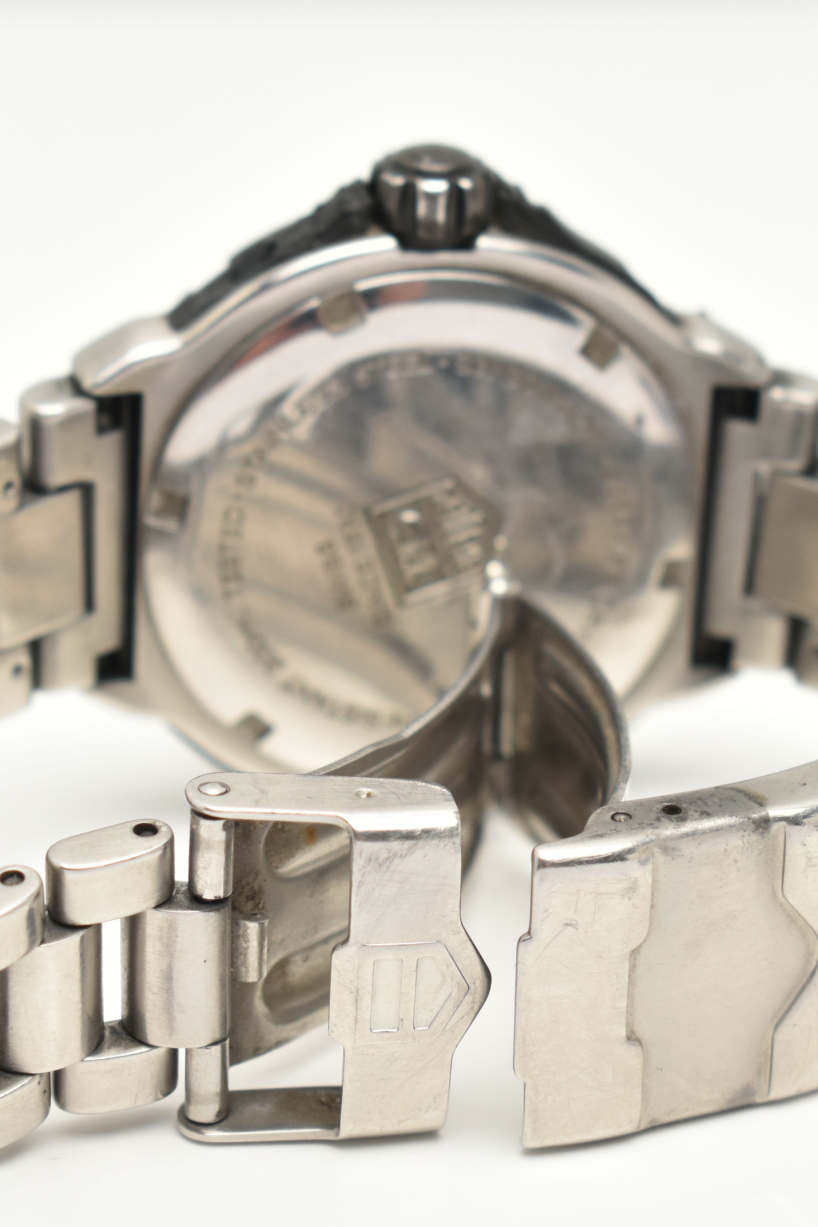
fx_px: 4628
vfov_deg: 15.1
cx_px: 480
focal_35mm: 136
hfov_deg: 10.1
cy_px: 673
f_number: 9
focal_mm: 55
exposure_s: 1/100
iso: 400
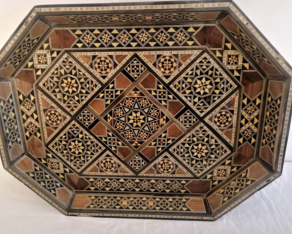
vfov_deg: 47.1
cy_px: 109
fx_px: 268
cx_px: 140
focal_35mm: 31
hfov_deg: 57.2
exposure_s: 1/25
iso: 1250
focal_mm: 5.4
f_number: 1.8
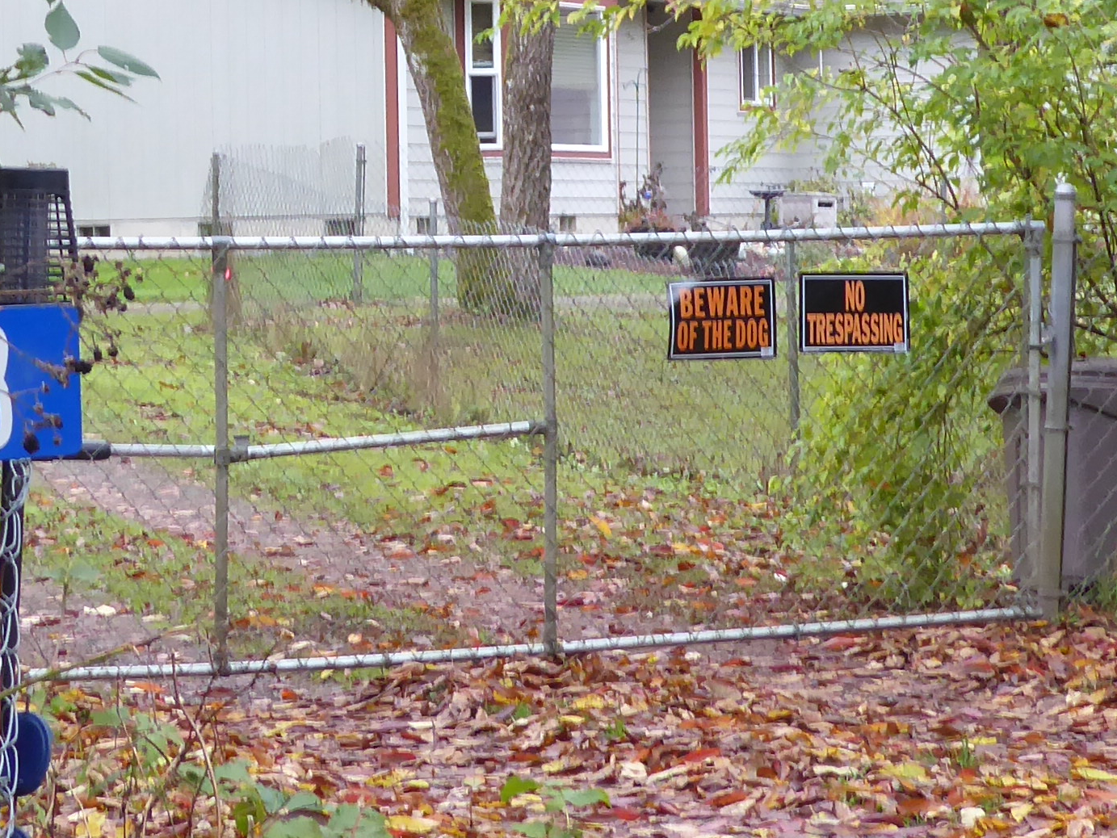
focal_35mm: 133
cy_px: 111
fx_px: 4293
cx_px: 573
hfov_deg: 14.8
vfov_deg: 11.1
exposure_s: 1/125
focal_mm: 7.8
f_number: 3.9
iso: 320
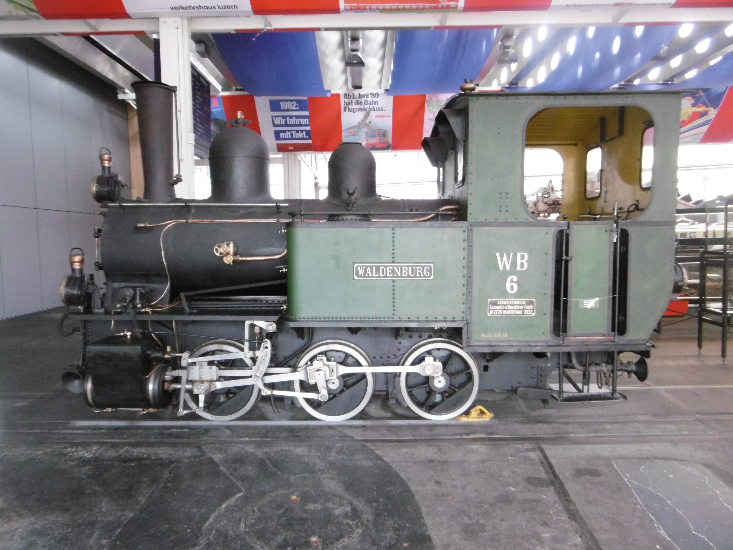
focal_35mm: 24
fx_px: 508
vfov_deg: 56.8
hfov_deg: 71.6
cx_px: 366
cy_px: 275
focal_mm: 4.3
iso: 400
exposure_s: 1/20
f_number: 3.1
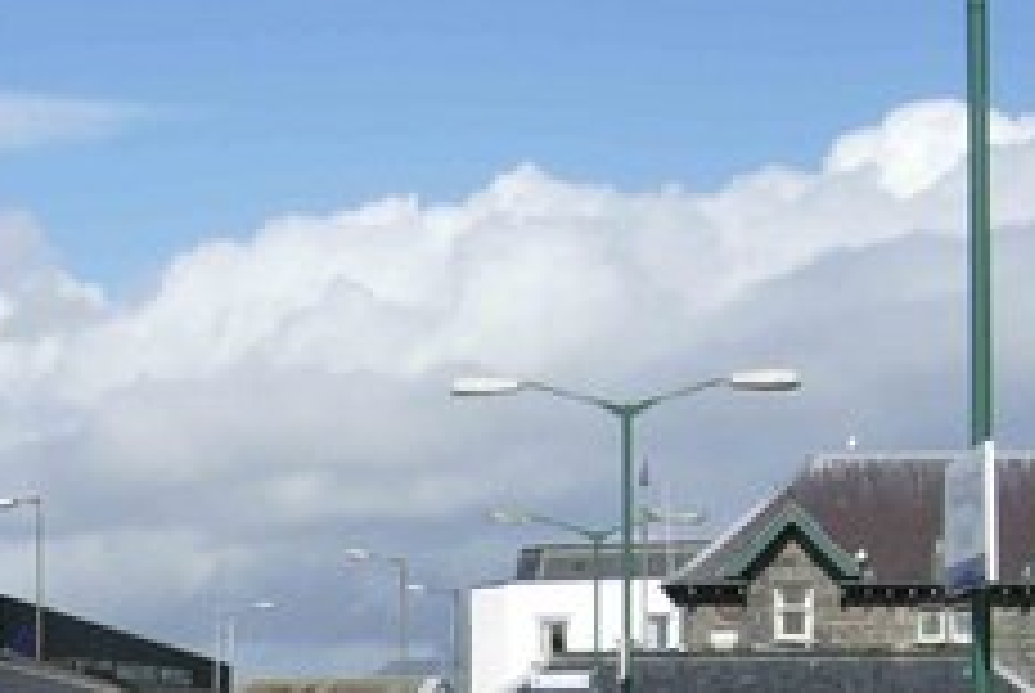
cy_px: 842
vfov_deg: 12.9
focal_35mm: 104
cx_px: 266
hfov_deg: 19.5
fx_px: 2994
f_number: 3.8
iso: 50
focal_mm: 7.5
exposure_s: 1/1024
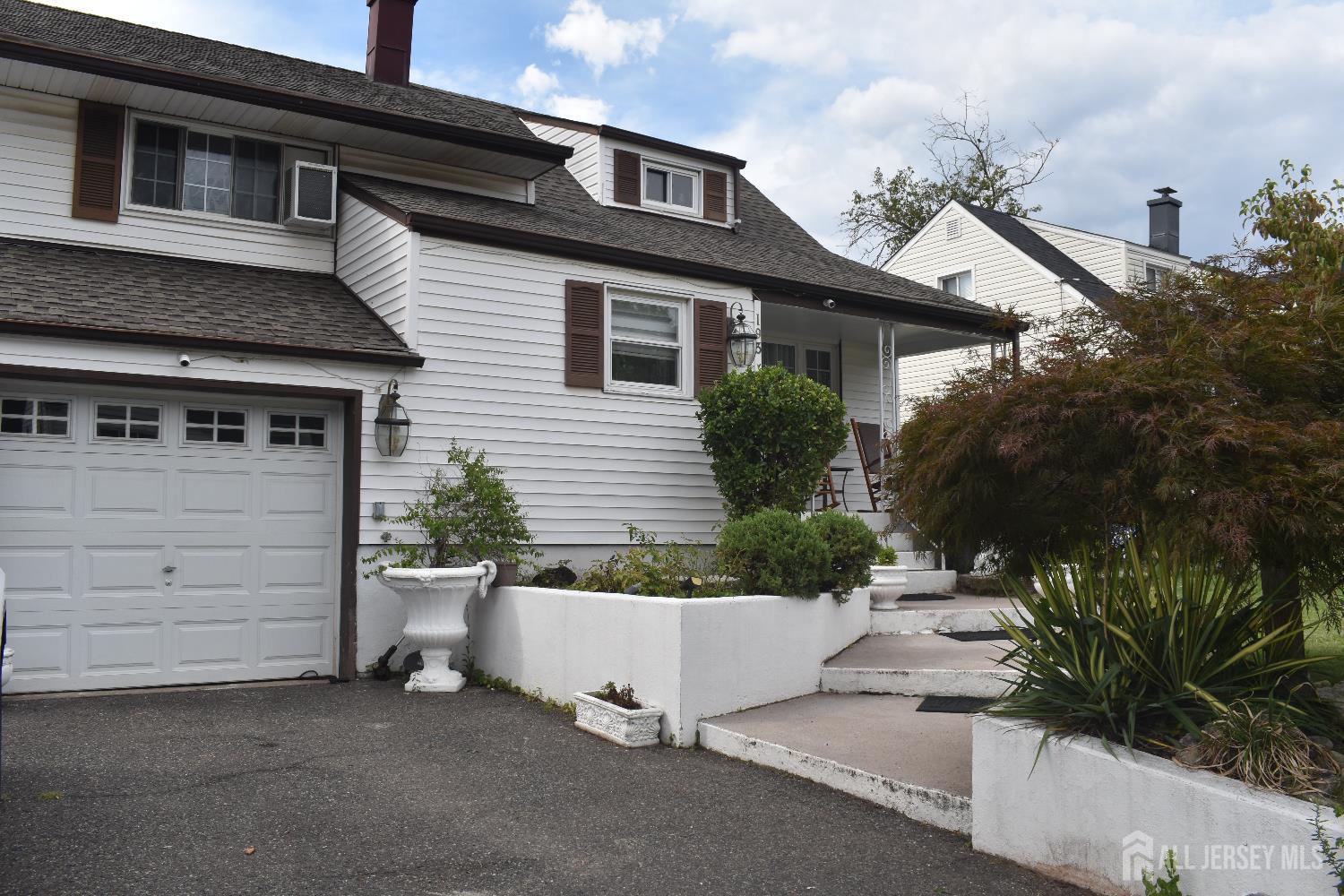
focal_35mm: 30
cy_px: 448
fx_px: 1120
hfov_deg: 61.9
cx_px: 672
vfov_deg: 43.6
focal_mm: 20
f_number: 9
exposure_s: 1/320
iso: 200
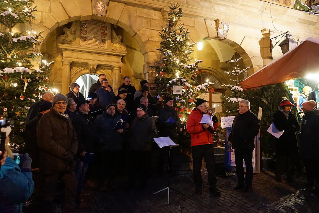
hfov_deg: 65.5
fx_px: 248
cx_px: 160
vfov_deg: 46.4
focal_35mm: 28
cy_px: 106
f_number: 3.5
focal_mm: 28
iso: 6400
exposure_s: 1/40
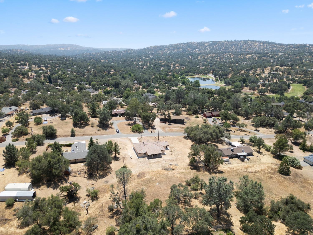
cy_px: 118
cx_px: 156
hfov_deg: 71.6
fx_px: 217
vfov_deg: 56.8
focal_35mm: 24
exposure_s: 1/3200
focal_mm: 6.72
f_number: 1.7
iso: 140
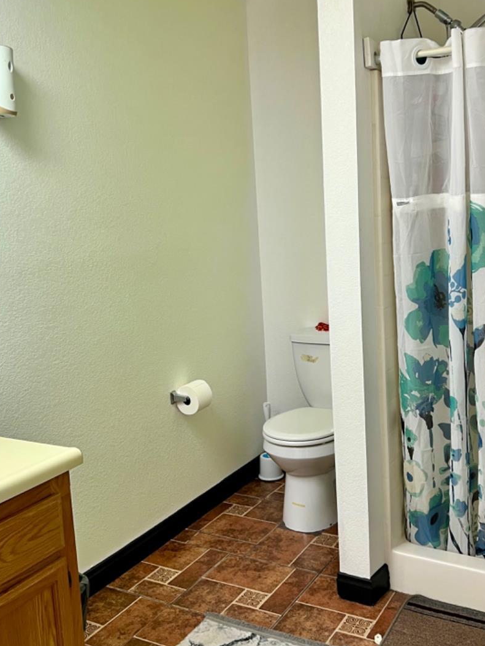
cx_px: 268
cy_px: 295
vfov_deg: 50.1
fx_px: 691
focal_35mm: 37
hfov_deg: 38.6
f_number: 1.5
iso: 80
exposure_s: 1/60
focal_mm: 5.7
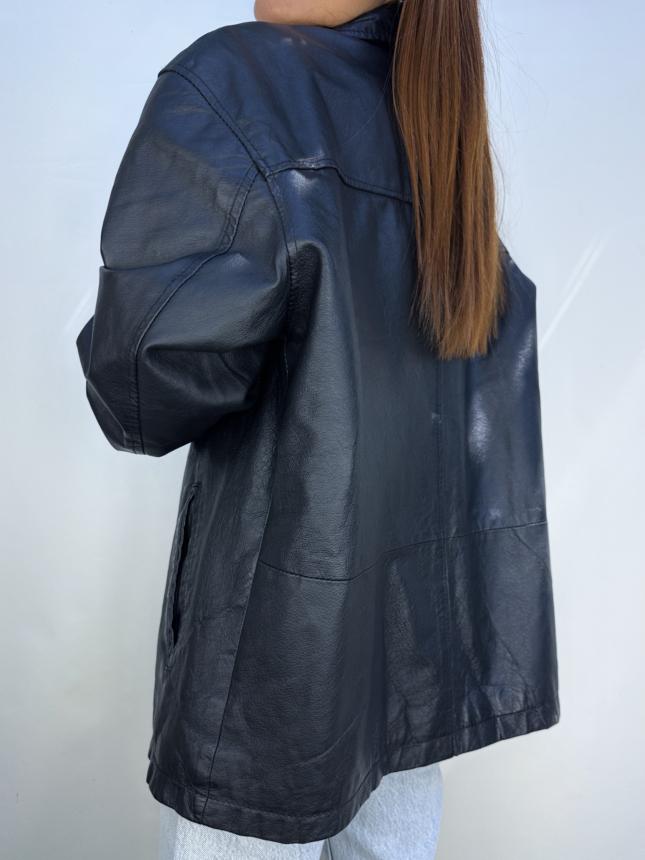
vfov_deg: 71.6
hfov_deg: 56.8
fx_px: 596
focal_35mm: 24
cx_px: 322
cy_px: 430
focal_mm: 6.86
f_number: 1.78
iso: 80
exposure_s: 1/325
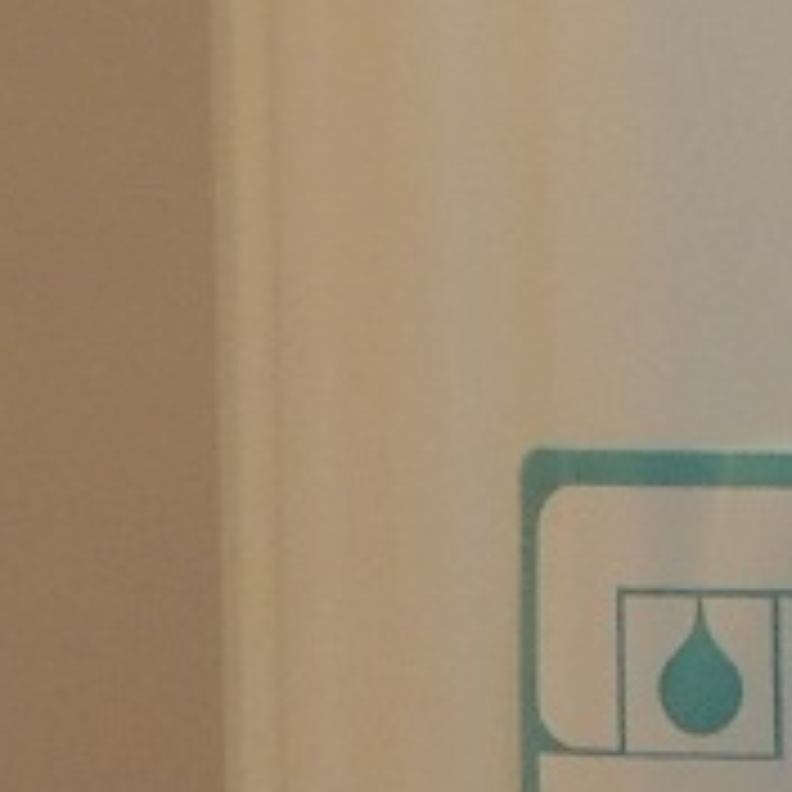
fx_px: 7740
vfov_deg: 5.8
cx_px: 2279
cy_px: 1150
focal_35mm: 299
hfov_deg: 5.5
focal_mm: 7.6
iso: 320
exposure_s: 1/250
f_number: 3.4
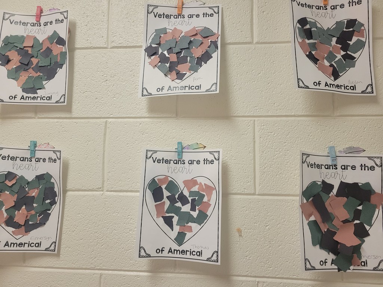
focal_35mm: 26
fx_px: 288
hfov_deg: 67.3
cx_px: 192
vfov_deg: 53.1
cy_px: 144
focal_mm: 5.4
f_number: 1.8
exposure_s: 1/120
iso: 320
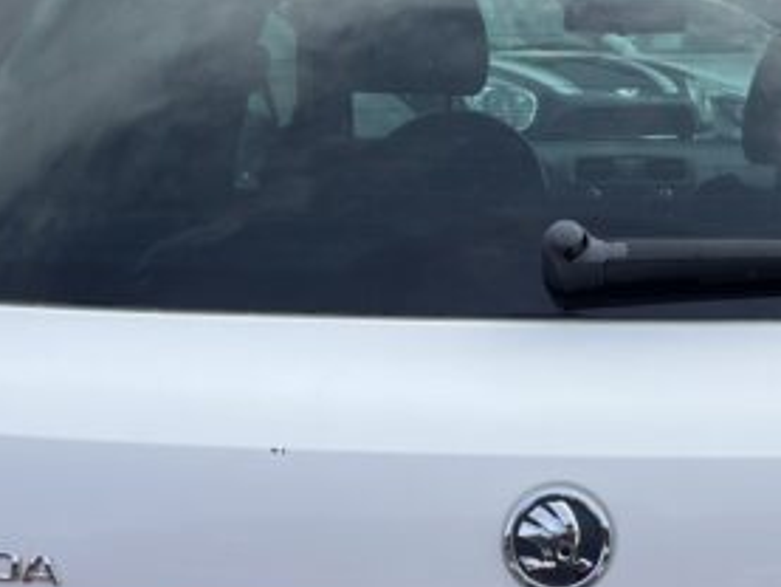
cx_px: 609
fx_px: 1693
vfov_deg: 19.2
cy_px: 567
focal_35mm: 75
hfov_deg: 25.6
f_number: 1.6
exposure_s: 1/2257
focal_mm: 4.2
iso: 32
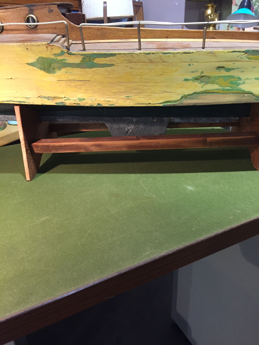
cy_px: 172
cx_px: 130
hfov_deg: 48.2
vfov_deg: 61.7
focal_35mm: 29
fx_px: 289
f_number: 2.2
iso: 250
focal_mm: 4.15
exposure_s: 1/33
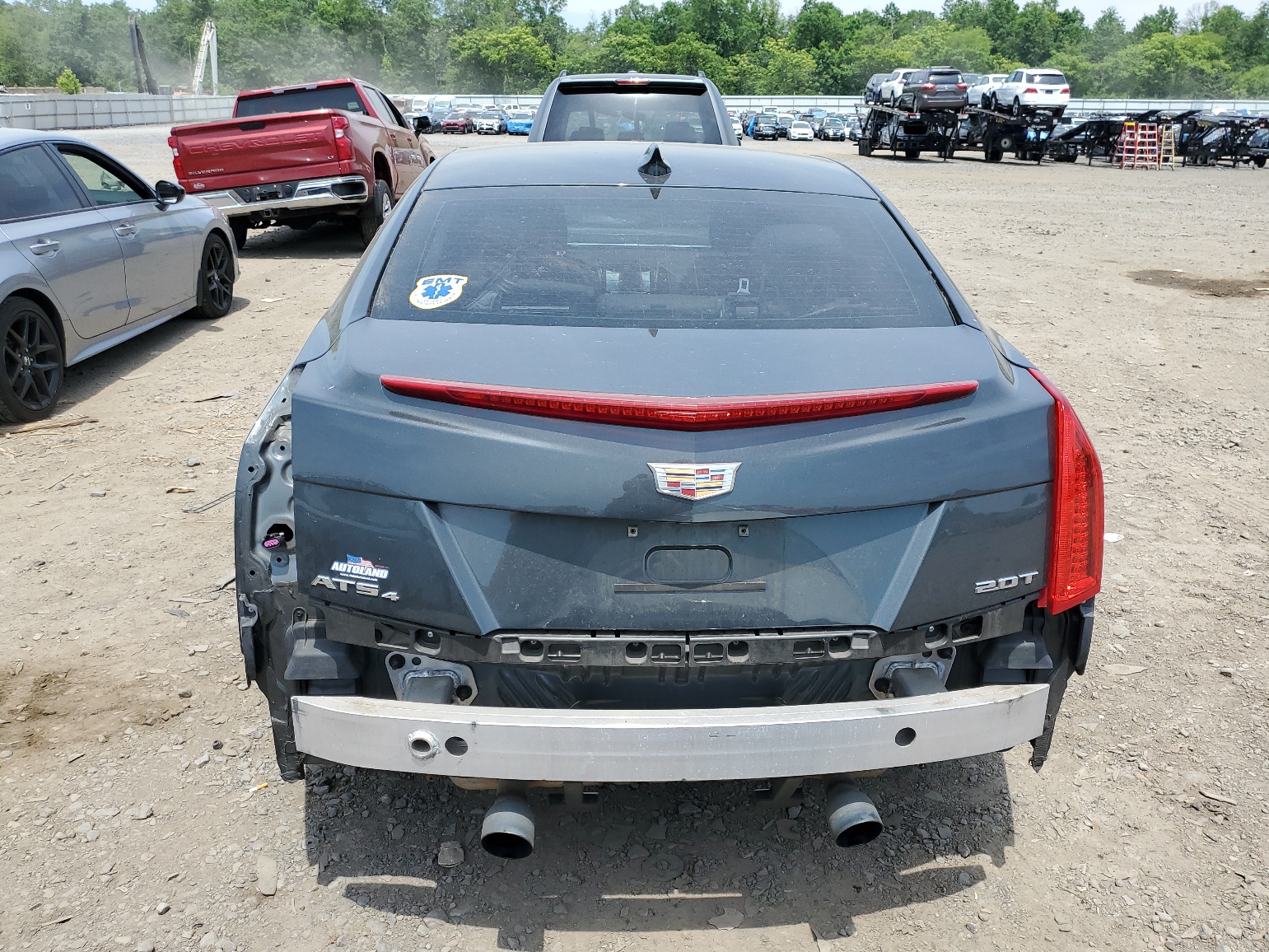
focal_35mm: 27
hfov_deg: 65.3
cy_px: 486
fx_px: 990
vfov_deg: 51.4
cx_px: 652
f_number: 1.5
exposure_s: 1/2000
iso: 50
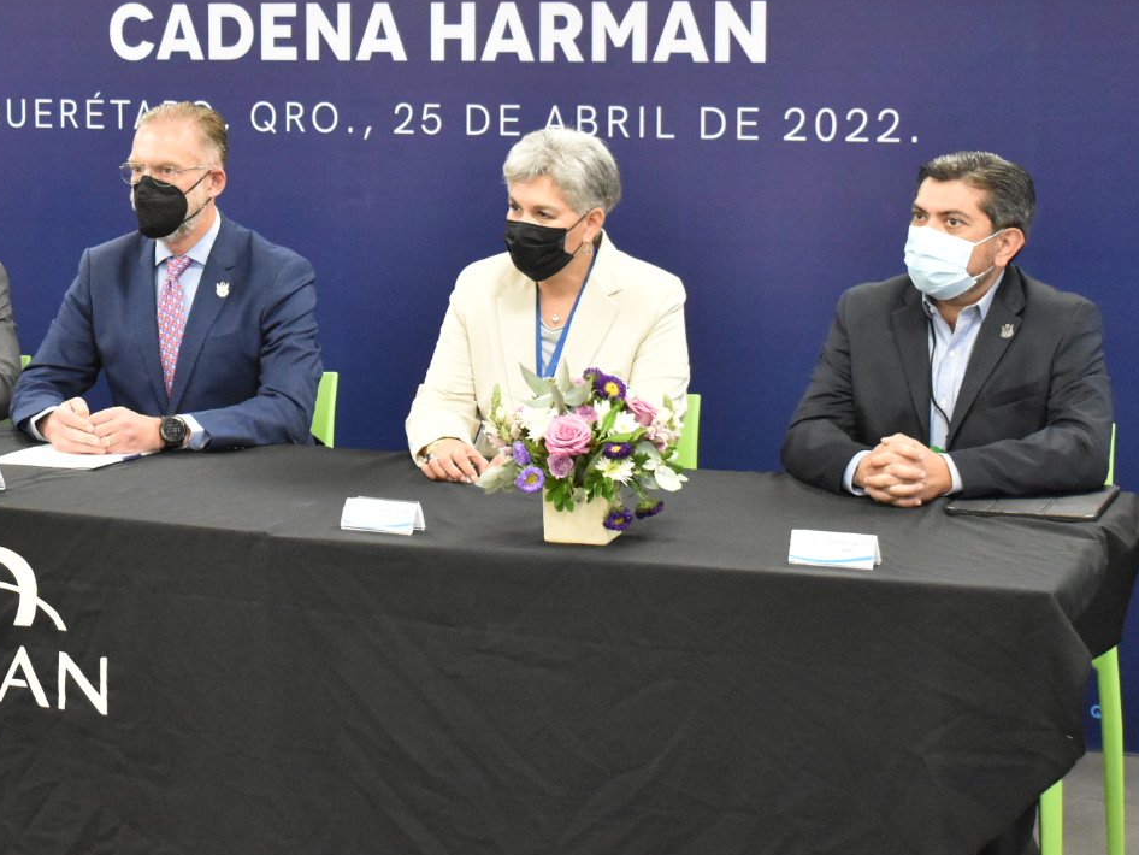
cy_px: 281
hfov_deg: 24.4
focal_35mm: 79
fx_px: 2600
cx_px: 285
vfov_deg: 18.6
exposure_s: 1/125
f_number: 4.5
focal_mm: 32
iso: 5000
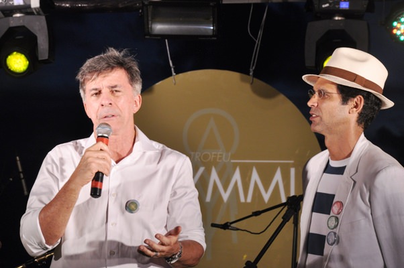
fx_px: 673
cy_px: 134
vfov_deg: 22.6
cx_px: 202
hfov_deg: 33.4
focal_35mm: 60
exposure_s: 1/160
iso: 800
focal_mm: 40
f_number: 10
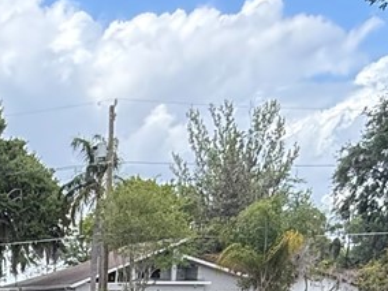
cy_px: 555
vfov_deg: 15.5
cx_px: -79
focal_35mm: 79
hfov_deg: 22.7
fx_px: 885
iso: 64
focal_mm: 2.22
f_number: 2.2
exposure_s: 1/383
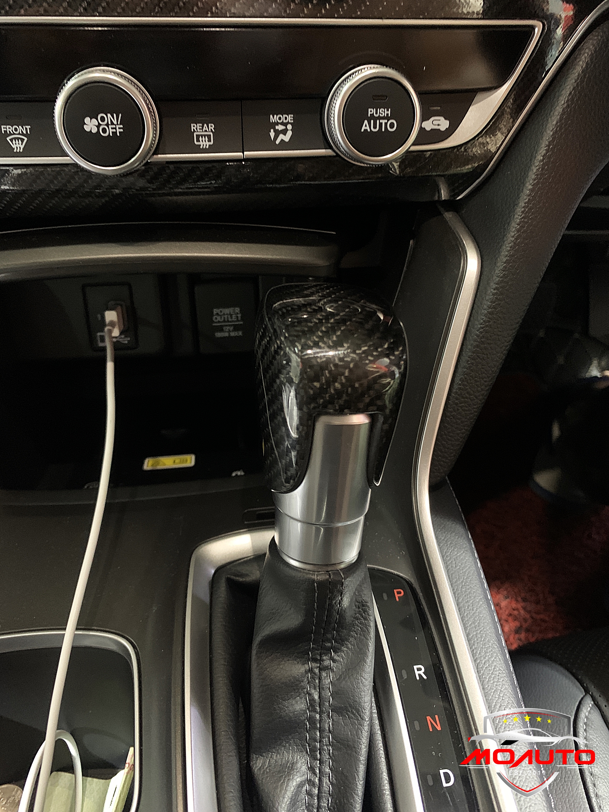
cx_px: 304
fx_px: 610
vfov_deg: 67.3
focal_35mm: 26
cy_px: 406
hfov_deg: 53.1
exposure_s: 1/17
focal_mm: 4.25
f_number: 1.8
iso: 800
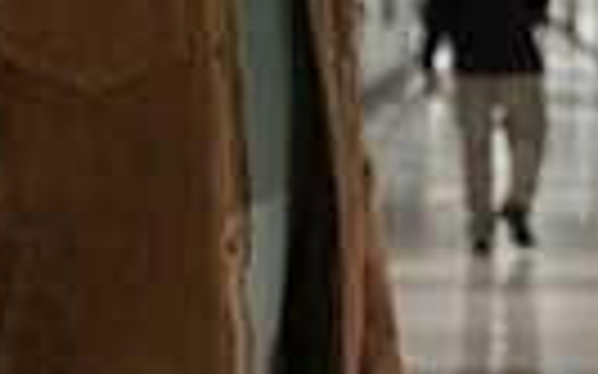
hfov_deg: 7.9
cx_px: 897
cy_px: -34
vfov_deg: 5.1
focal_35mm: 259
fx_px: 4219
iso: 2500
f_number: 2.8
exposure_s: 1/250
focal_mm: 30.2
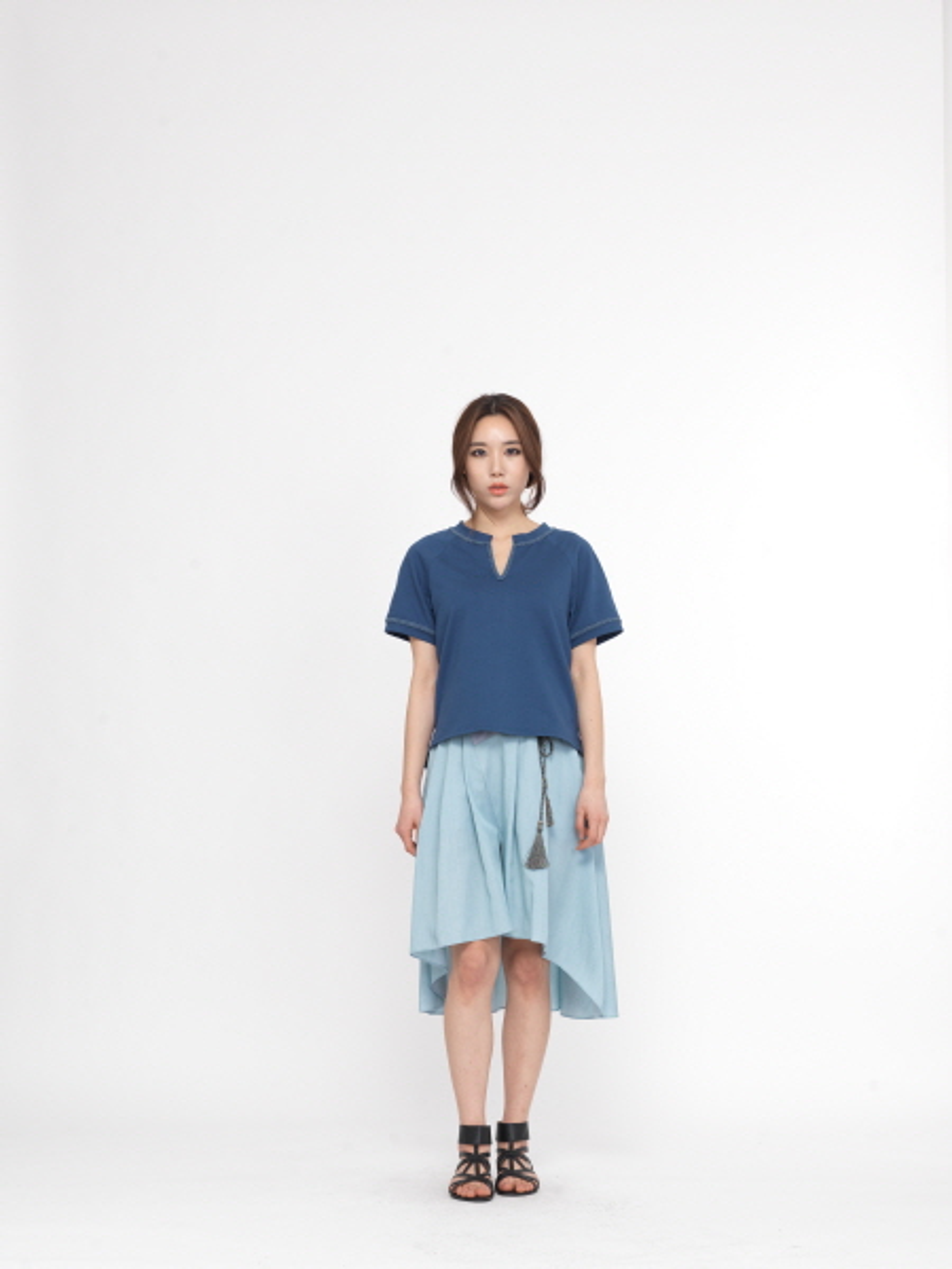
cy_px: 634
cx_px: 476
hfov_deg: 23.7
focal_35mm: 62
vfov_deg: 31.2
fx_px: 2273
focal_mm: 80
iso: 100
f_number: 9
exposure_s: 1/250
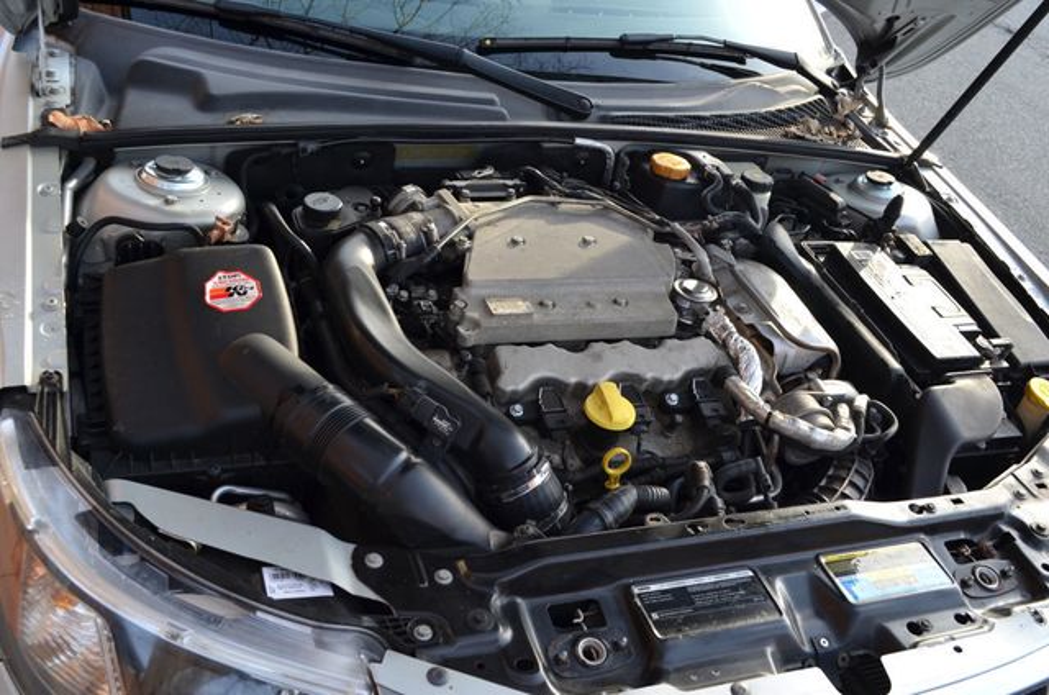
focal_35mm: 36
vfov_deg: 36.7
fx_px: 1047
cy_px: 348
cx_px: 524
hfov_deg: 53.2
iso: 250
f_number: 5.6
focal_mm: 24
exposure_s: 1/125
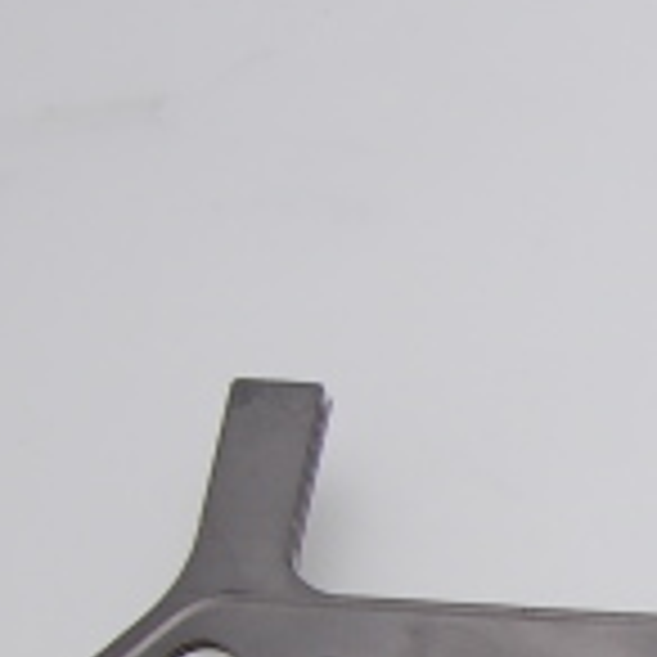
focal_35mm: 154
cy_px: 738
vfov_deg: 11.2
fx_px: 3307
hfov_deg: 10.0
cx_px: 1530
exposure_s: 1/125
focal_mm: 22
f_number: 11
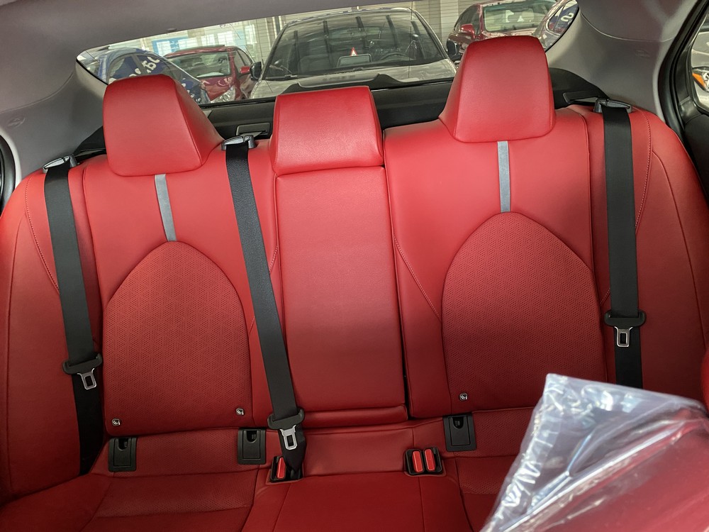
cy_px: 266
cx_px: 354
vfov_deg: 53.1
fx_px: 533
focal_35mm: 26
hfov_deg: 67.3
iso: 640
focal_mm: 4.25
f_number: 1.8
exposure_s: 1/37
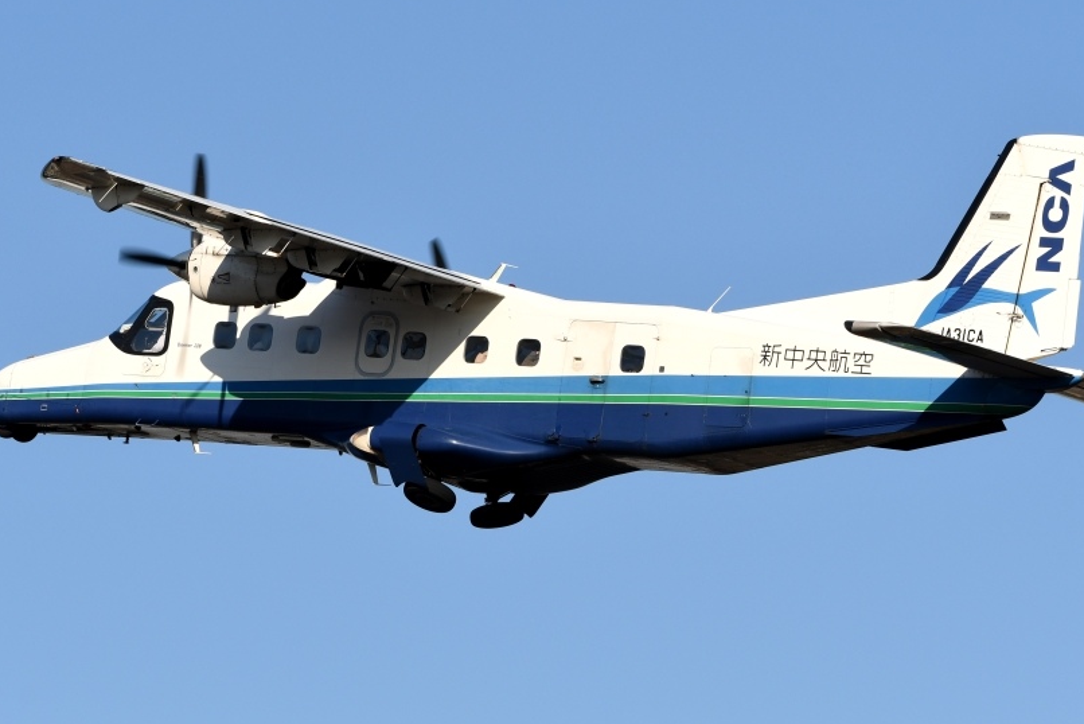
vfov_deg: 3.3
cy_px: 410
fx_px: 12620
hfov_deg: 4.9
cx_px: 616
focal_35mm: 419
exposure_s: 1/1250
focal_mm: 220
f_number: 8
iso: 400
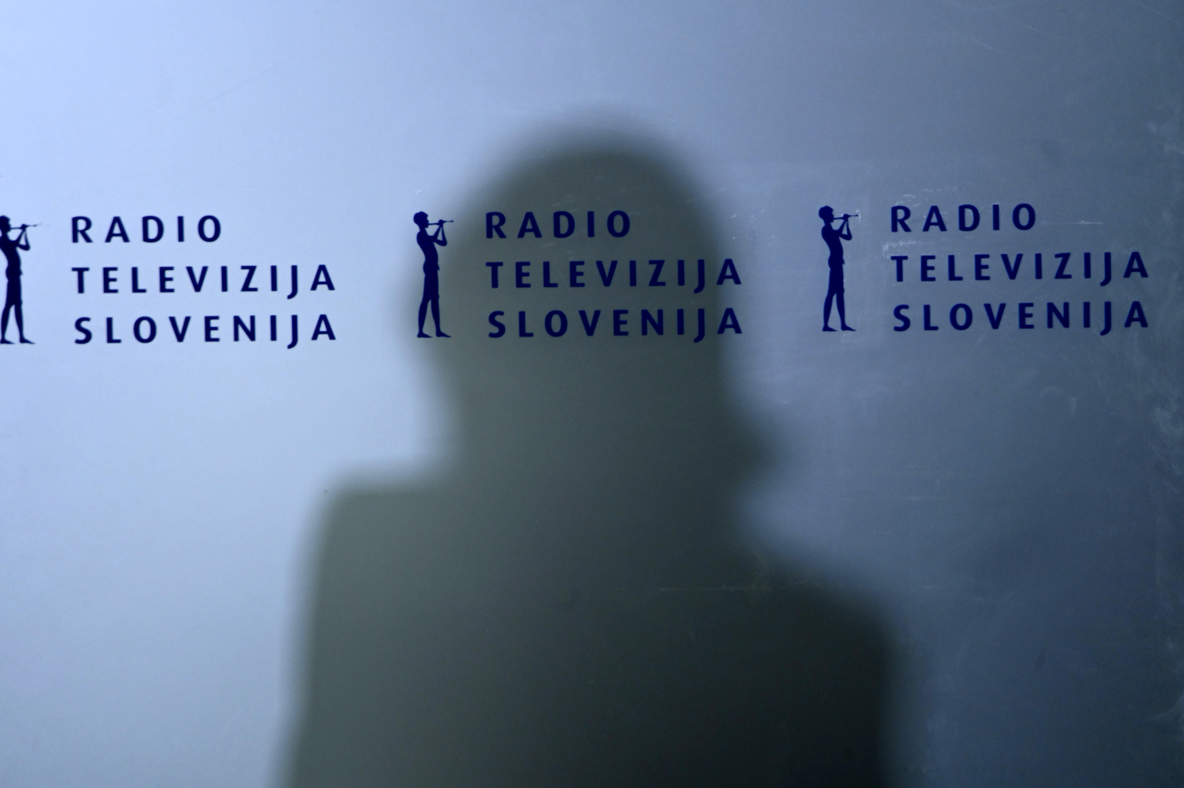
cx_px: 592
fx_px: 19720
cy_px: 394
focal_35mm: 600
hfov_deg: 3.4
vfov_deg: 2.3
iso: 2500
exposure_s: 1/250
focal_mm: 600
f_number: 6.3
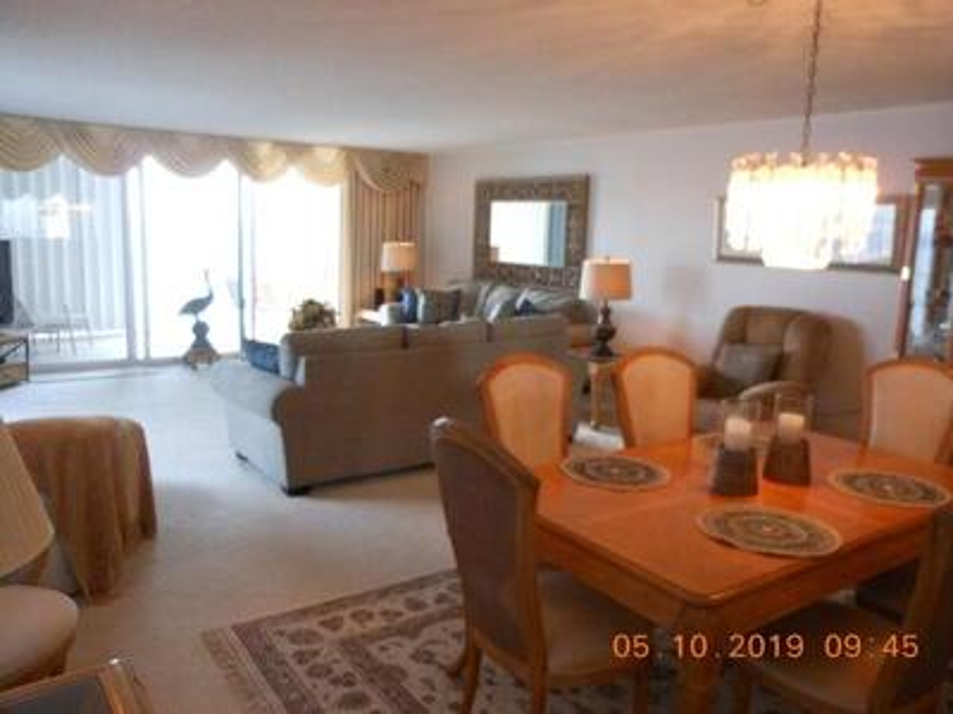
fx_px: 771
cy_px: 357
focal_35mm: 28
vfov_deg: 49.7
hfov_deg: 63.4
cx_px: 476
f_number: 3.7
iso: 250
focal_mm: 5
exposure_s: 1/30
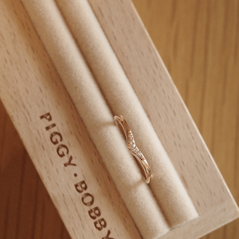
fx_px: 711
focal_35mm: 91
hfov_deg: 19.1
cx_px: 120
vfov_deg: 19.0
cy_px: 151
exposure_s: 1/160
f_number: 3.2
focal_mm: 26
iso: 1000
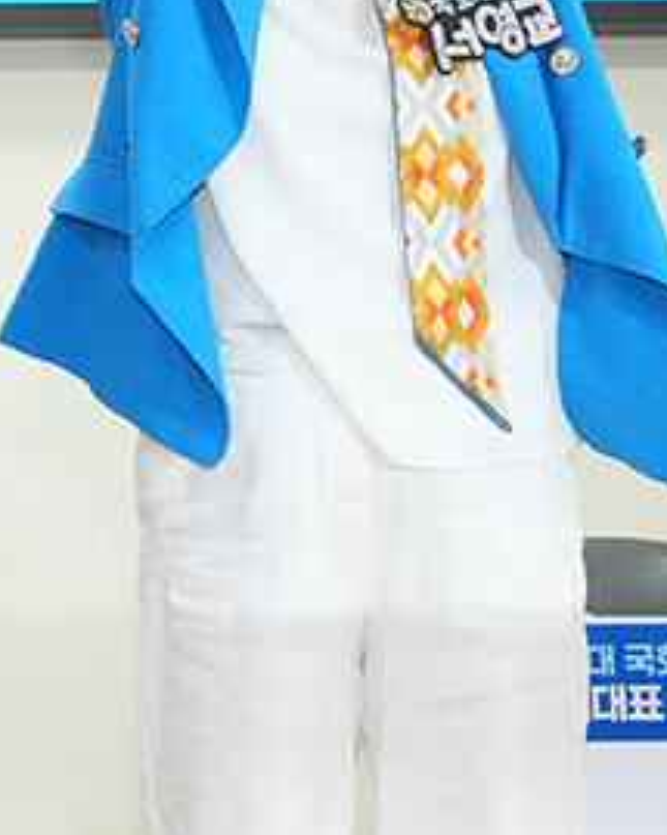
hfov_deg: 13.2
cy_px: 31
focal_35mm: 114
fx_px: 2815
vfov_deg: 16.6
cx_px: -109
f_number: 5.6
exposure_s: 1/125
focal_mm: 34
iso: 3200
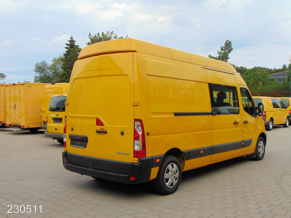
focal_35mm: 39
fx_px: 328
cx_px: 146
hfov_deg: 47.9
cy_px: 109
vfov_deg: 36.8
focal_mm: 6.9
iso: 80
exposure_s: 1/800
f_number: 3.3
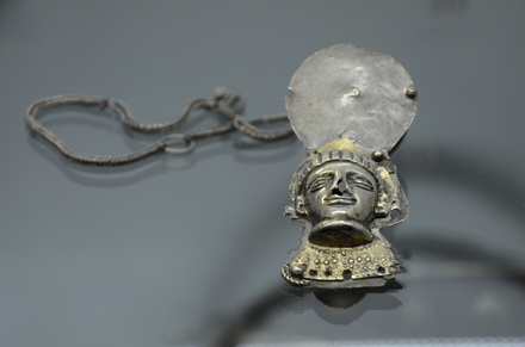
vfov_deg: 13.0
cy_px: 174
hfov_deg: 19.5
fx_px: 1527
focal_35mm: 105
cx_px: 262
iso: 1000
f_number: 5.3
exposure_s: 1/125
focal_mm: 70
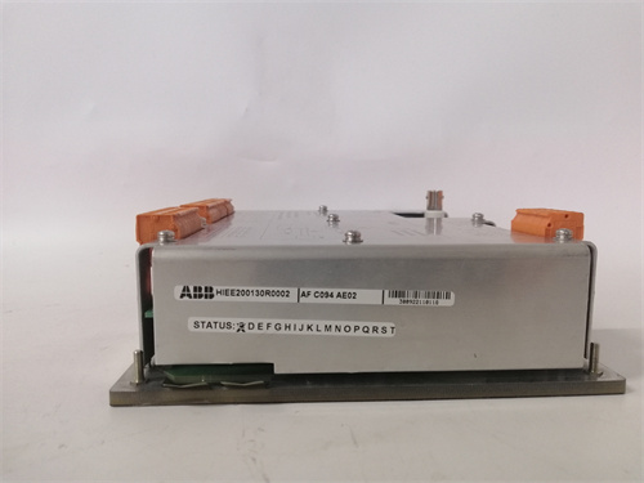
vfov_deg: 53.1
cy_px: 242
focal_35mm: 26
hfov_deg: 67.3
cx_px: 322
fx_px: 484
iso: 160
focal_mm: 3.81
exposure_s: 1/33.3
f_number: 2.2
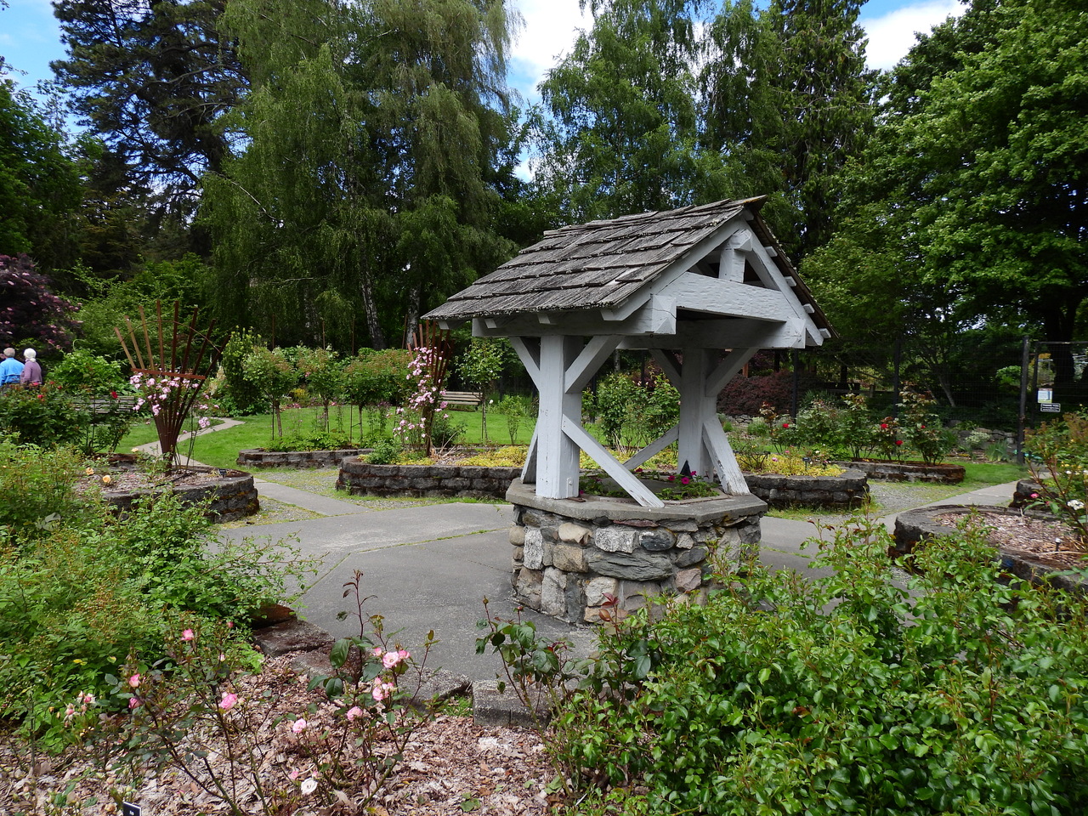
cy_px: 408
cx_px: 544
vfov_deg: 56.8
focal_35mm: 24
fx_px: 754
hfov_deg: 71.6
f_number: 2.8
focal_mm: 4.3
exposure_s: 1/1000
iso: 100
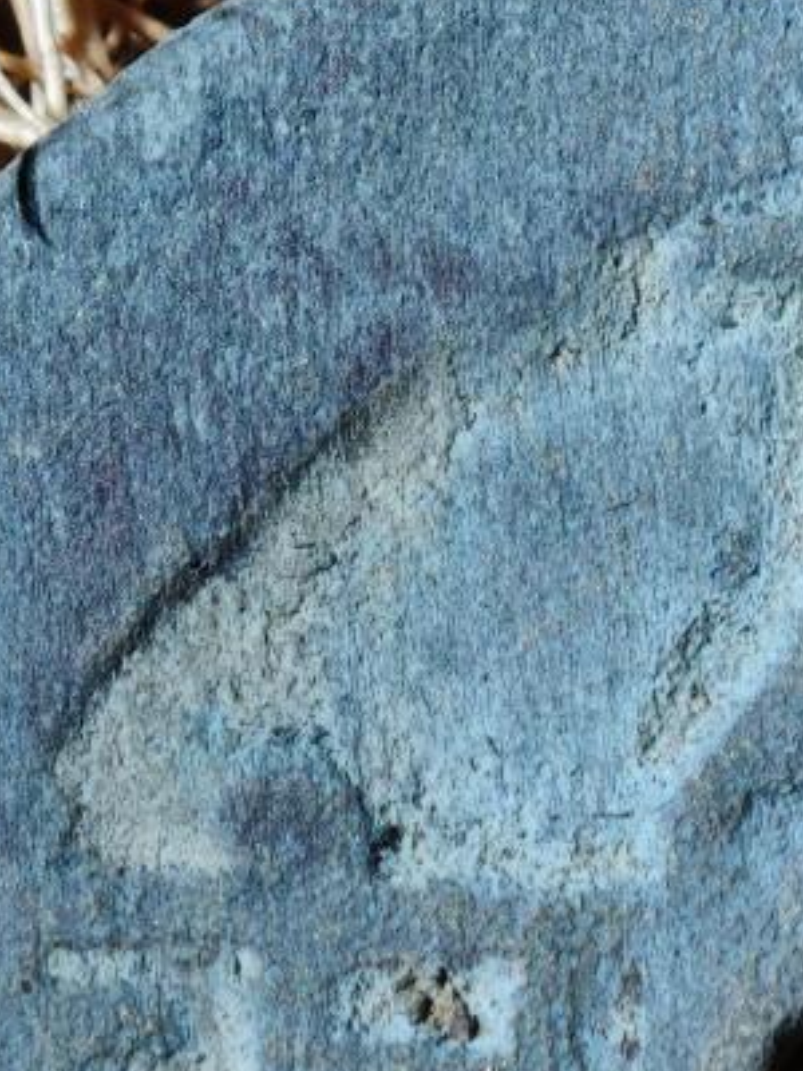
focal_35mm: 410
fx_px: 12681
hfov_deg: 3.6
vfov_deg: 4.8
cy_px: 1133
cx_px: 1044
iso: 200
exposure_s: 1/106
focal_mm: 9
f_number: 2
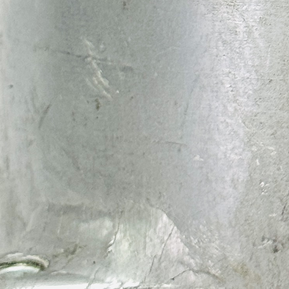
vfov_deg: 7.4
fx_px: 2191
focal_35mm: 232
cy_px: -122
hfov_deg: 7.4
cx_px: 435
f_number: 1.78
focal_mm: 6.76
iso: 50
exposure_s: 1/50
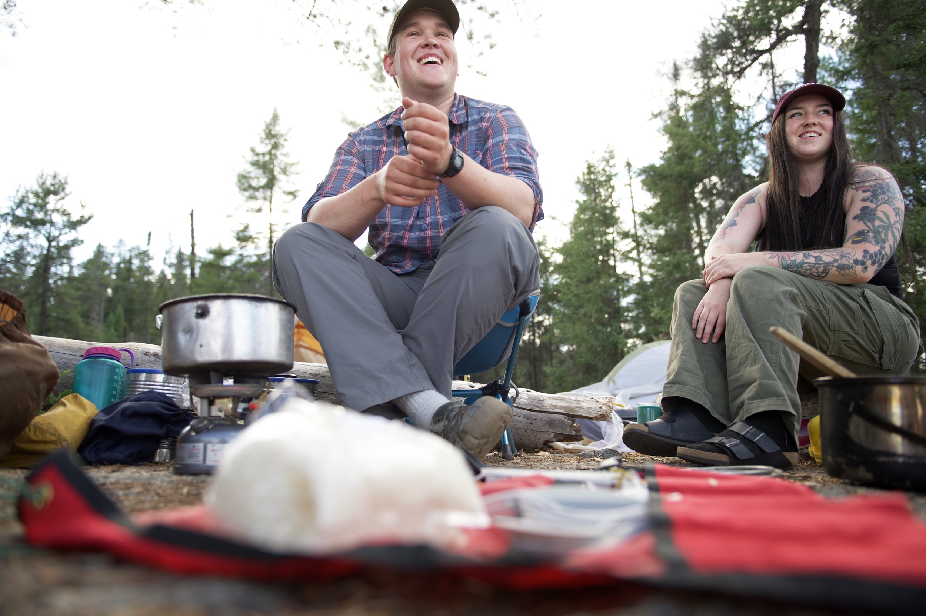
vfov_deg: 53.1
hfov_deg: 73.8
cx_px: 463
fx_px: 617
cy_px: 308
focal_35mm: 24
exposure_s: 1/200
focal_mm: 24
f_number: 2.8
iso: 100
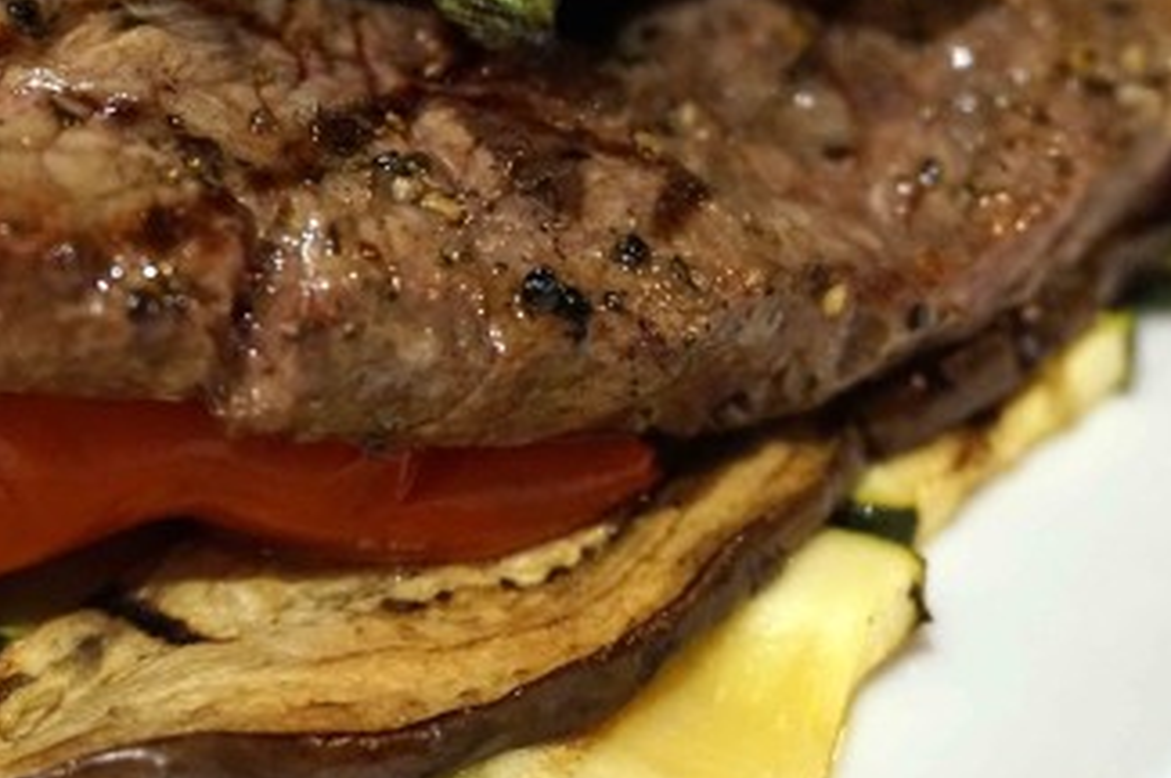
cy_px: 95
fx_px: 2792
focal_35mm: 86
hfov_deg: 23.6
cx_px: 440
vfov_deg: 15.7
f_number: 5
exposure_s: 1/30
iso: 3200
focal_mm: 31
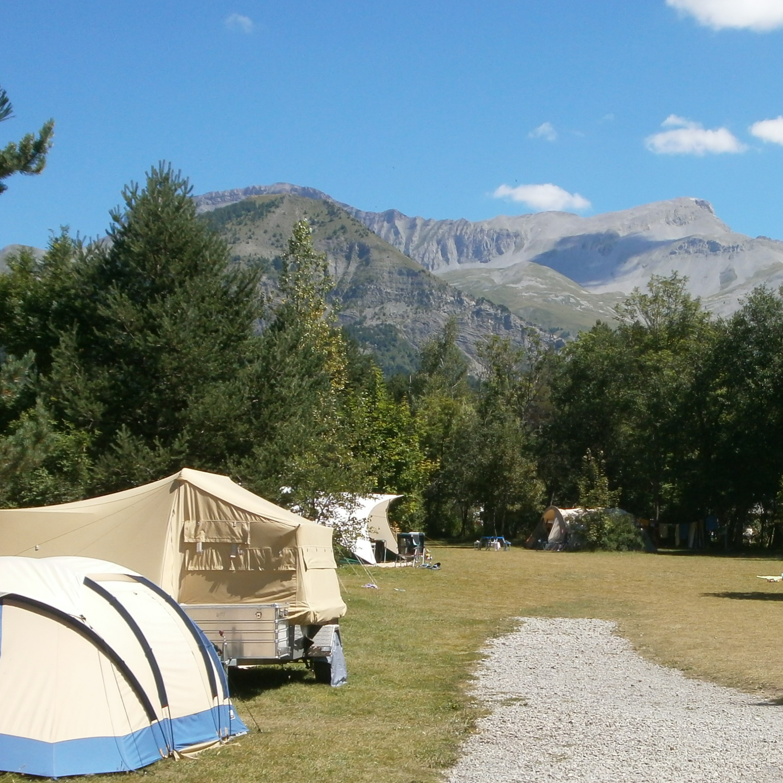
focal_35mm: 47
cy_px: 387
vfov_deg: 36.1
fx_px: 1203
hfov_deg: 36.1
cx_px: 392
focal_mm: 6.9
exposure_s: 1/1000
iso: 100
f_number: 3.4
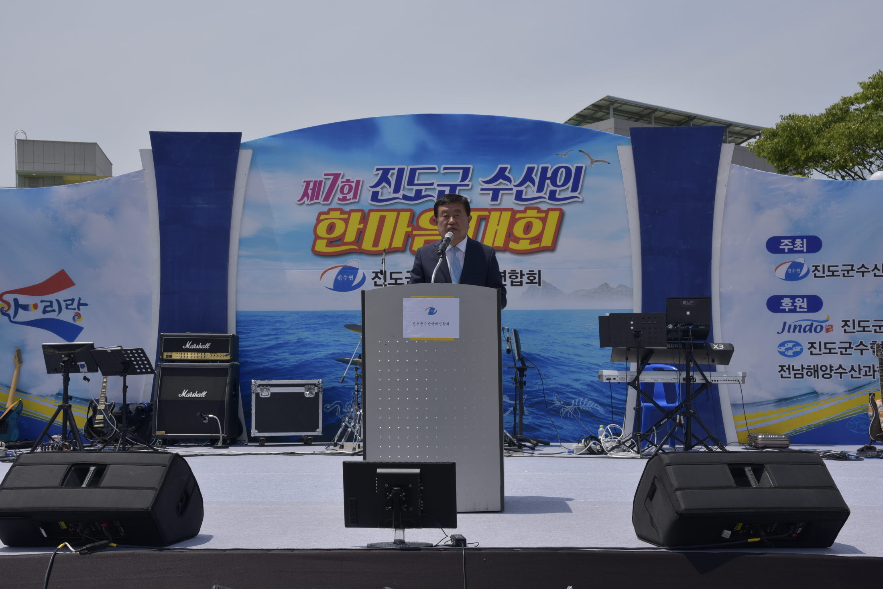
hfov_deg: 41.1
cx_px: 442
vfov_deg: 28.1
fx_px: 1178
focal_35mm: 48
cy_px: 294
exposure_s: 1/125
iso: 64
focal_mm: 48
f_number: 13
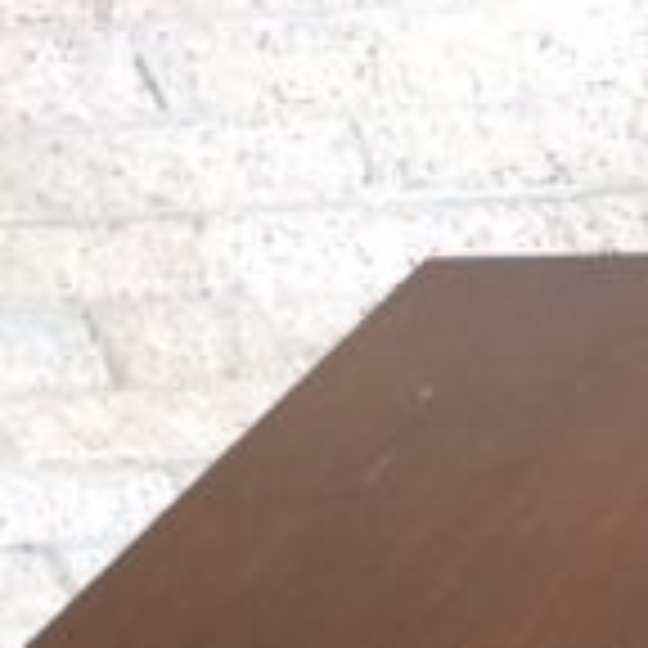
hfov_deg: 13.1
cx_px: 1332
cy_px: 788
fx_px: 2414
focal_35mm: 114
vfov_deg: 14.8
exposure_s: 1/40
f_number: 2.2
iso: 40
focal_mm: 4.15
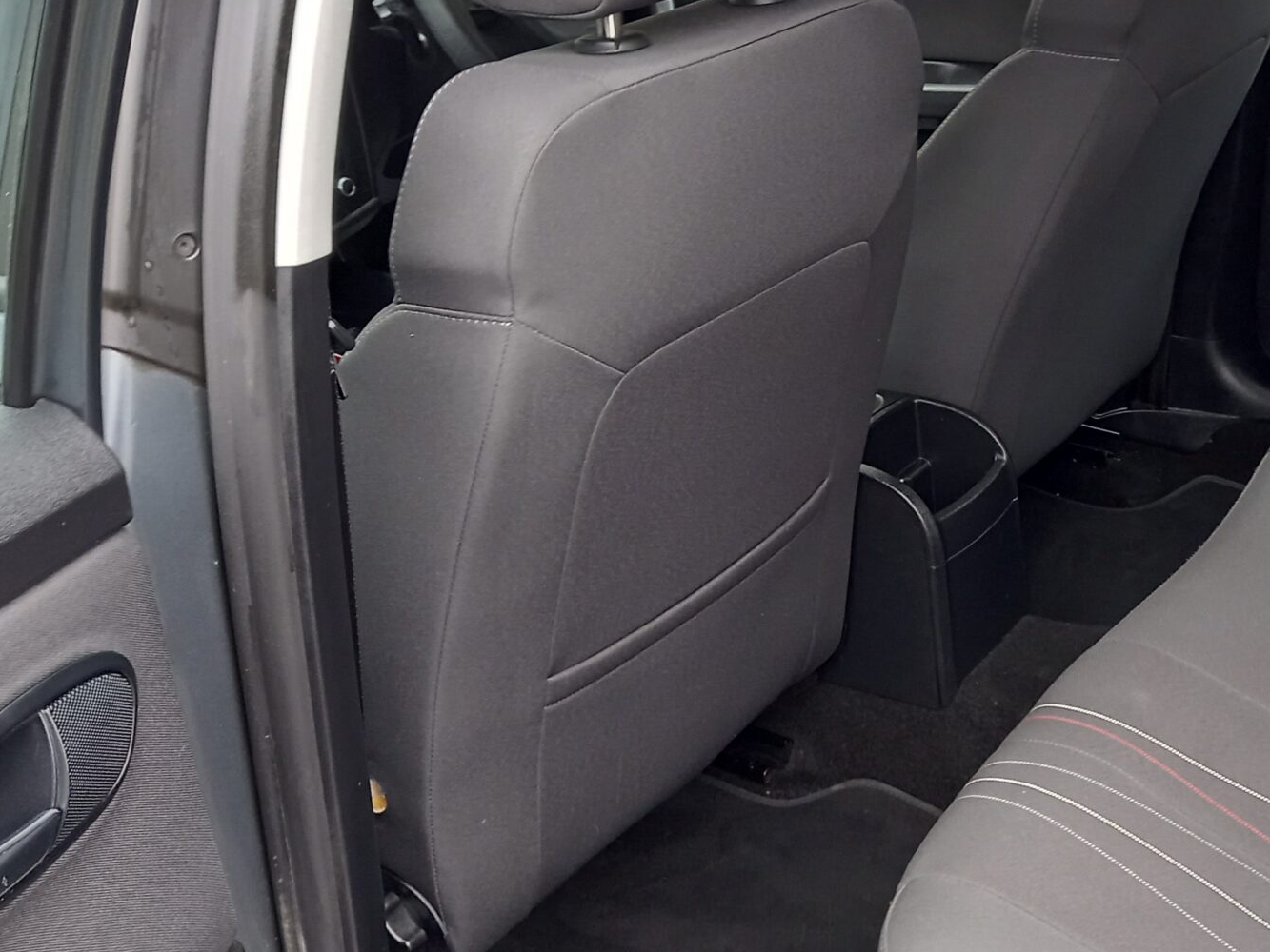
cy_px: 498
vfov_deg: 30.3
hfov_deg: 38.3
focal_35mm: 48
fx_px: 1761
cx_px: 1004
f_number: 2
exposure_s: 1/40
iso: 160
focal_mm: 4.6
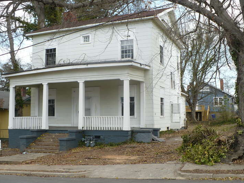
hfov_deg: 44.8
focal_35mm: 42
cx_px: 121
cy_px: 98
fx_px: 296
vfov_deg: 34.3
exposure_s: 1/400
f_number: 2.8
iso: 100
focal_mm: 6.1
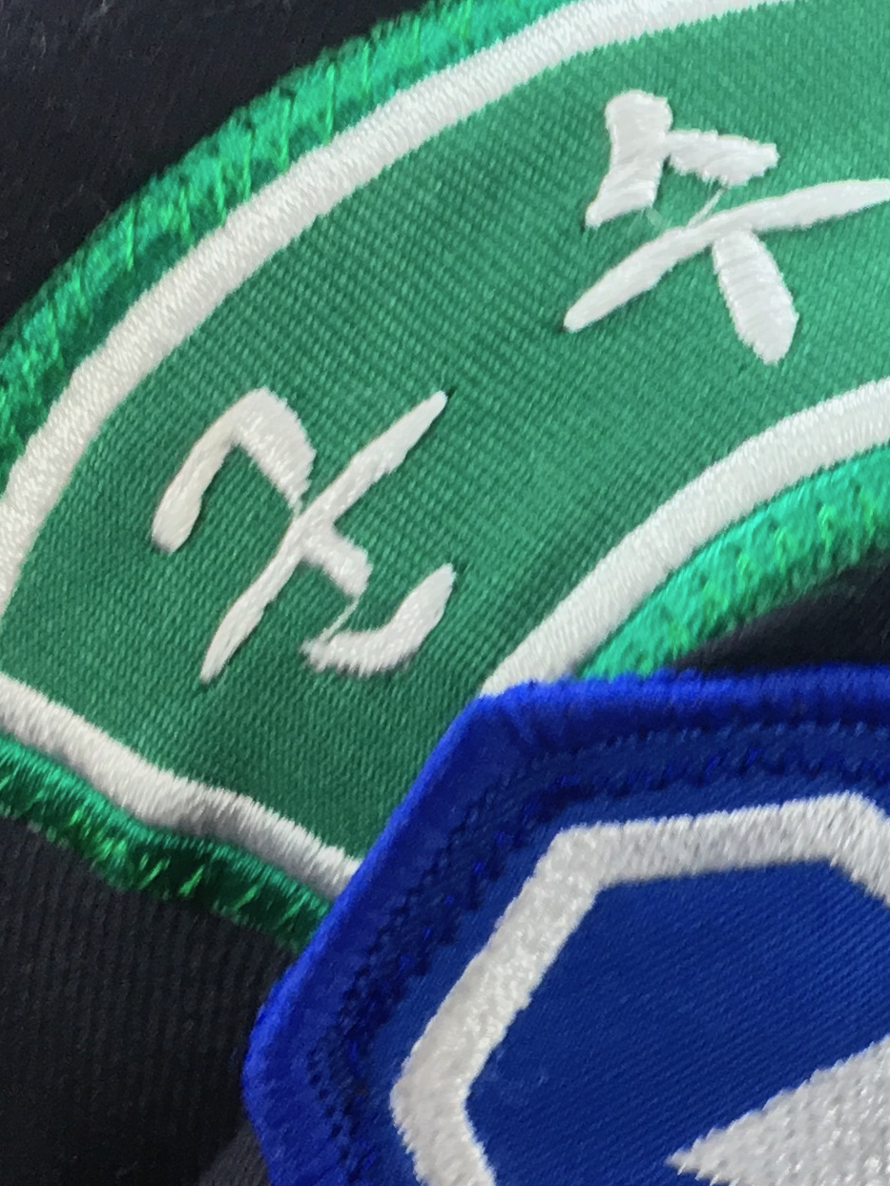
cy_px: 573
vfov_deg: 20.9
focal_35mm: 94
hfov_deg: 15.1
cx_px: 1097
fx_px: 3222
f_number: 2.2
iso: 125
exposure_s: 1/30
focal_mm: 4.15
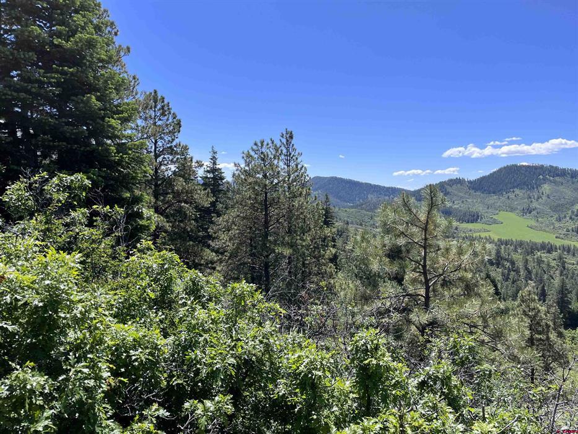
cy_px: 217
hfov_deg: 67.3
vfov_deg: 53.1
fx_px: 434
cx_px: 289
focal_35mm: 26
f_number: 1.6
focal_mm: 5.1
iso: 50
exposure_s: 1/3135
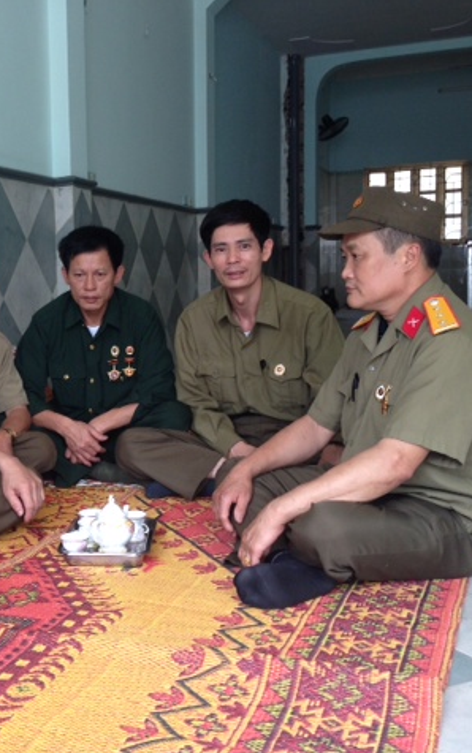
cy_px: 376
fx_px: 966
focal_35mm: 47
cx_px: 30
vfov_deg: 42.6
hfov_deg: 26.4
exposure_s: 1/20
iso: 64
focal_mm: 4.12
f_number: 2.4
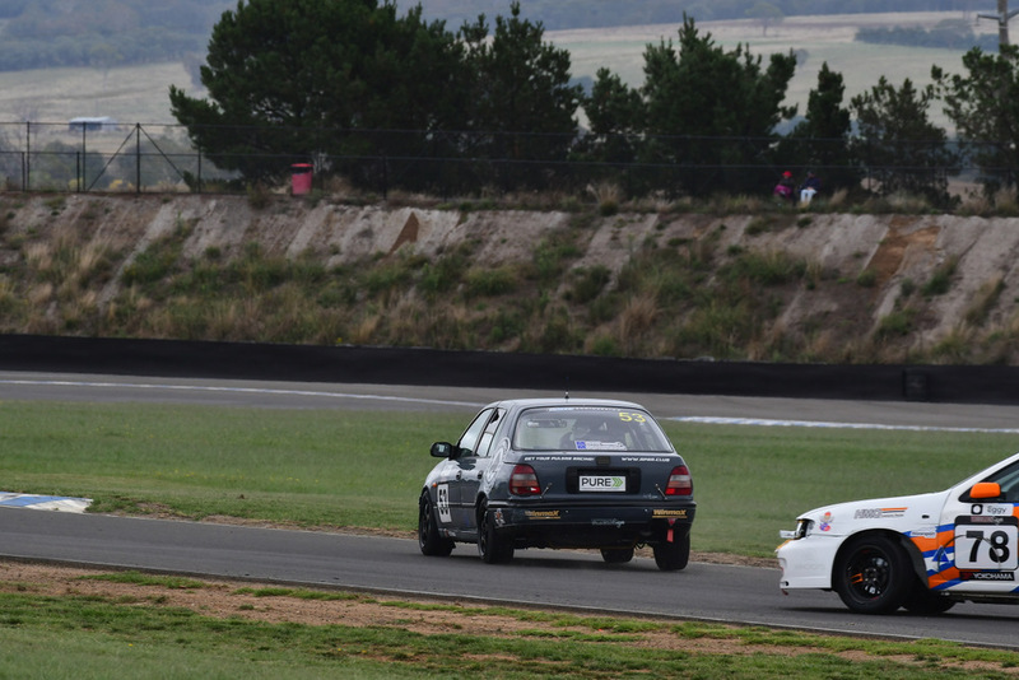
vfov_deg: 3.0
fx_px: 13166
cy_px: 340
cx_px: 510
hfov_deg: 4.4
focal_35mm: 465
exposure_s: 1/640
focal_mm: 310
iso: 500
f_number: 10
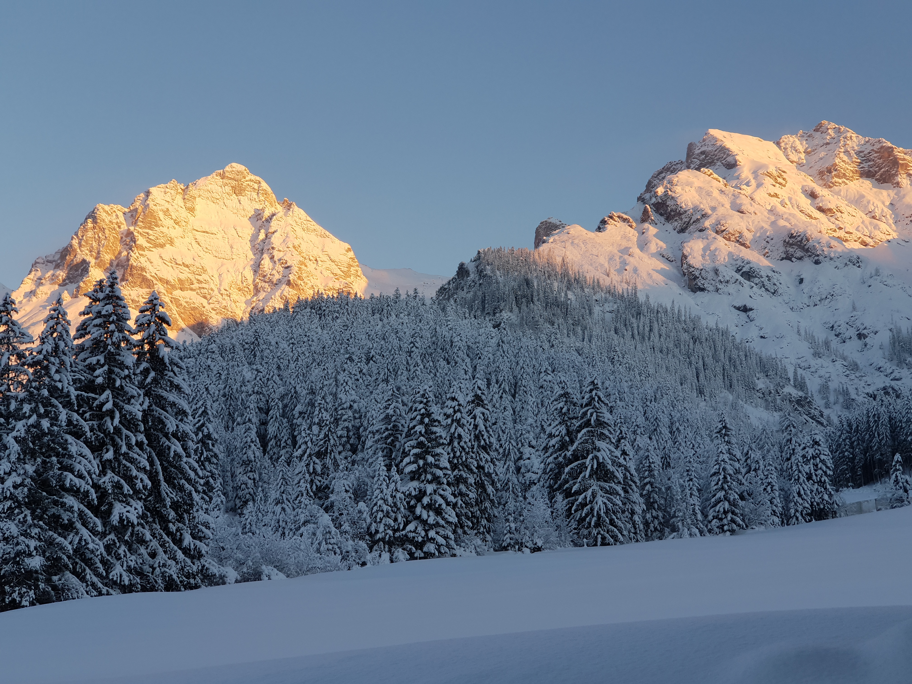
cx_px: 456
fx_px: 1370
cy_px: 342
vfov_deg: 28.0
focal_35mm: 52
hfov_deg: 36.8
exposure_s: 1/155
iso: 25
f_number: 2.4
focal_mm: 6
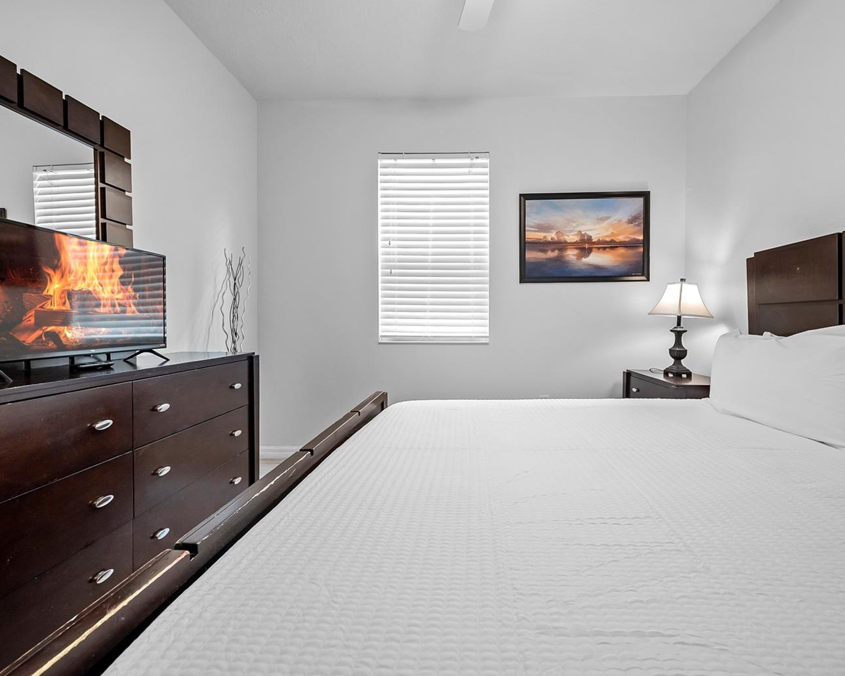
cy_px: 342
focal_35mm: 14
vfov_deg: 88.0
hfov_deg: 100.6
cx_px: 451
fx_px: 350
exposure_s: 1/1.25
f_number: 6.3
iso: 320
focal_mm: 12
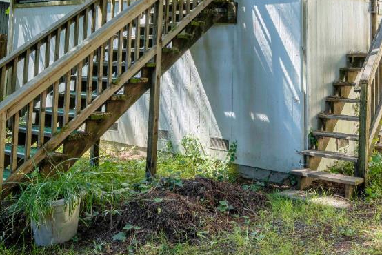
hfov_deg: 42.4
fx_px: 488
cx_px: 238
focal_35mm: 46
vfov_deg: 27.2
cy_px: -13
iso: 250
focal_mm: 17
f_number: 9
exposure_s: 1/20
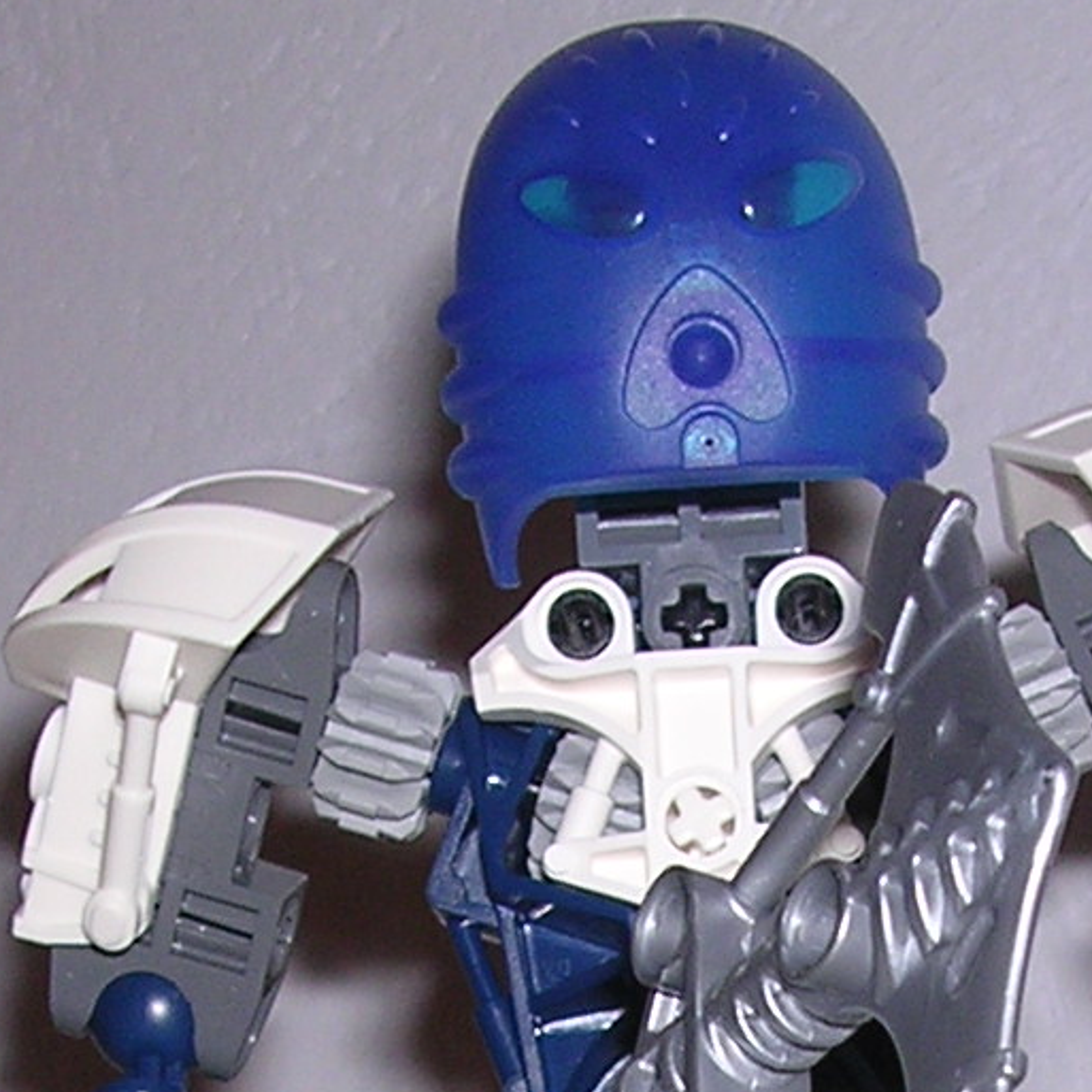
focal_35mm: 134
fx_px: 4783
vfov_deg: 12.4
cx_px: 722
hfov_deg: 13.0
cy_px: 1601
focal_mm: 5.8
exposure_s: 1/60.1
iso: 100
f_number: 2.8
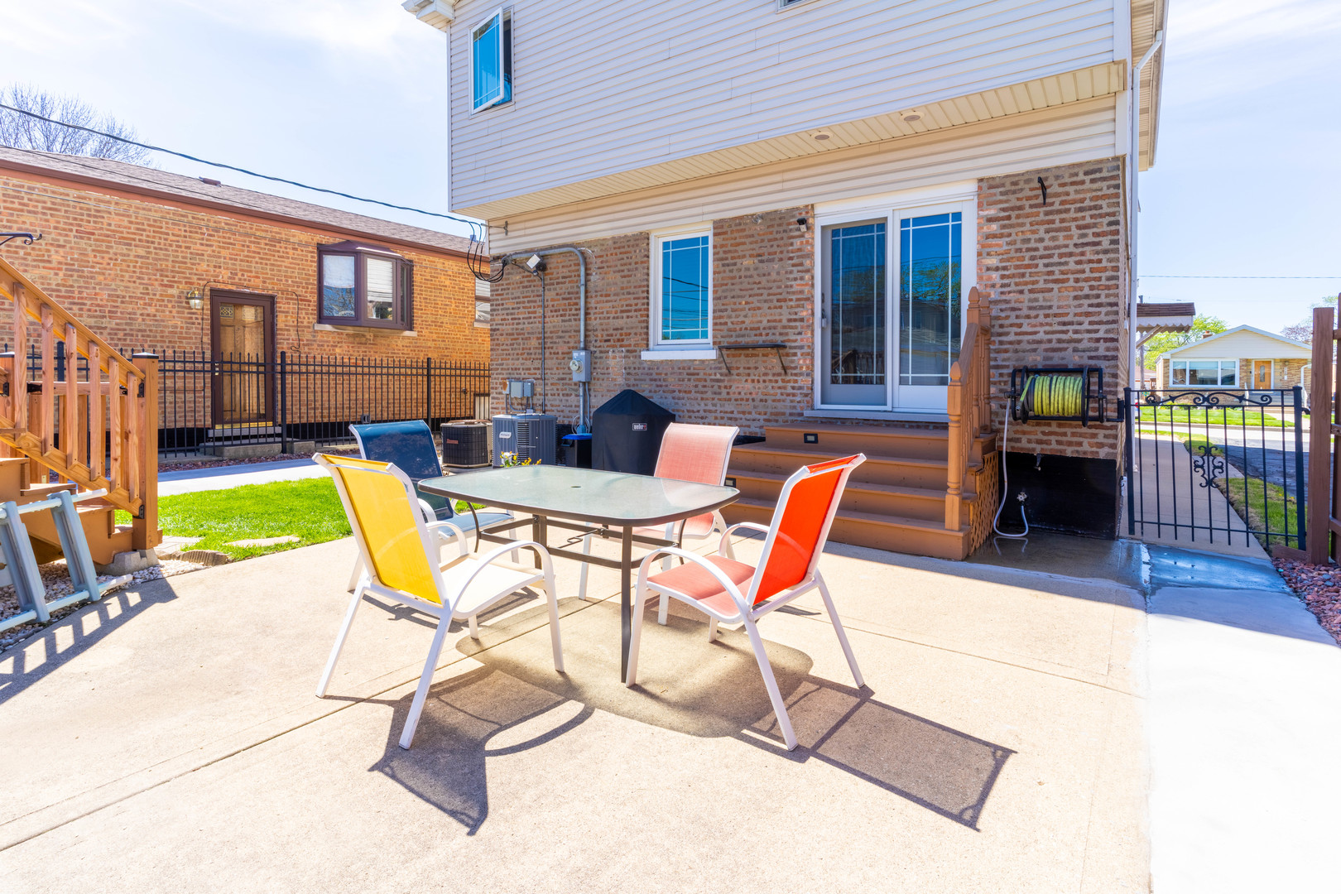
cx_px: 670
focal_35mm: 17
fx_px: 633
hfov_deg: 93.3
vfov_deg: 70.4
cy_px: 447
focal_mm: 17
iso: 160
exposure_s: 1/500
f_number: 13
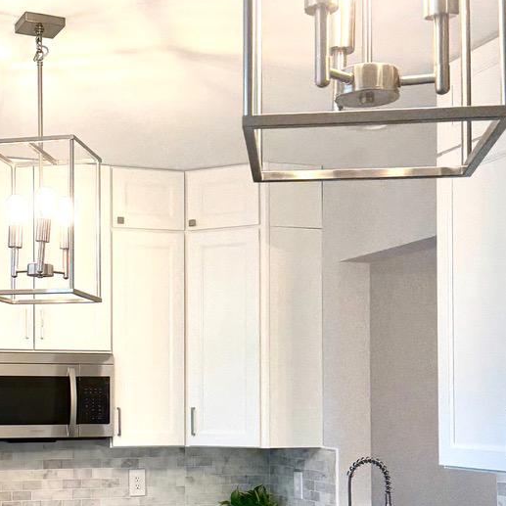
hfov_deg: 27.1
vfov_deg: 27.0
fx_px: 1042
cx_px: 168
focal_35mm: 63
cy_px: 367
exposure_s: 1/214
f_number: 1.78
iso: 160
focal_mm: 6.76
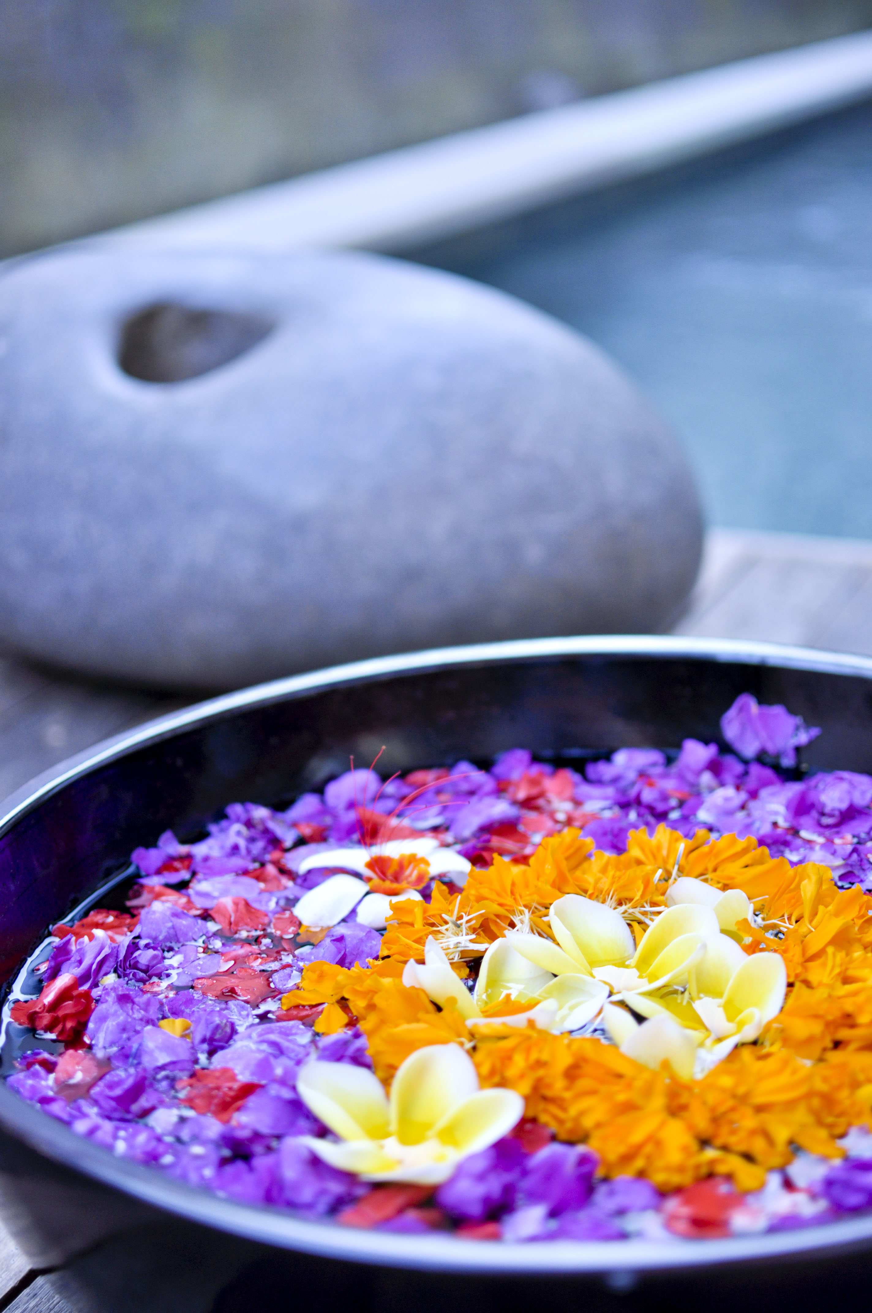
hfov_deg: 25.7
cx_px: 436
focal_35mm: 52
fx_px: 1912
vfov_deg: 37.9
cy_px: 656
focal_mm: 35
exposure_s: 1/200
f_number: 1.8
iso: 200
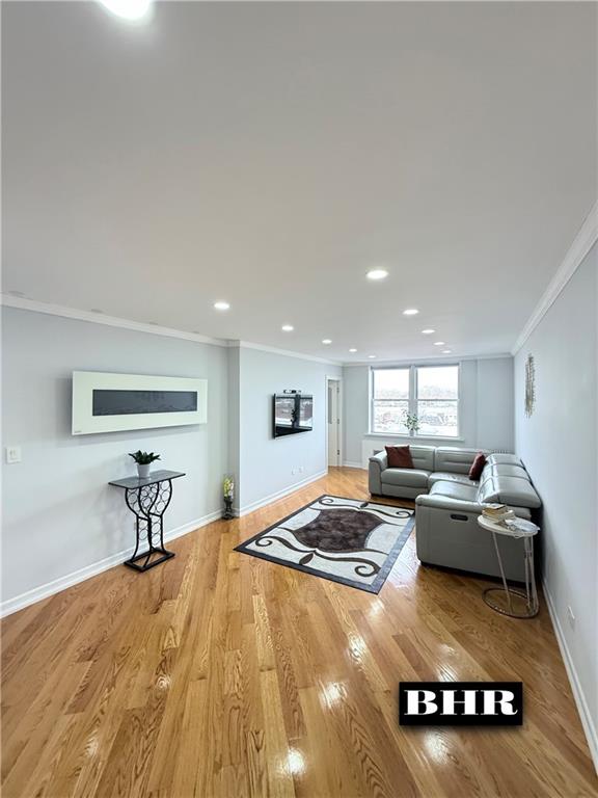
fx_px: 322
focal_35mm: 14
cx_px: 299
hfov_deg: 85.7
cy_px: 399
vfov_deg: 102.1
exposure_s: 1/99
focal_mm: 2.22
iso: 320
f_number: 2.2
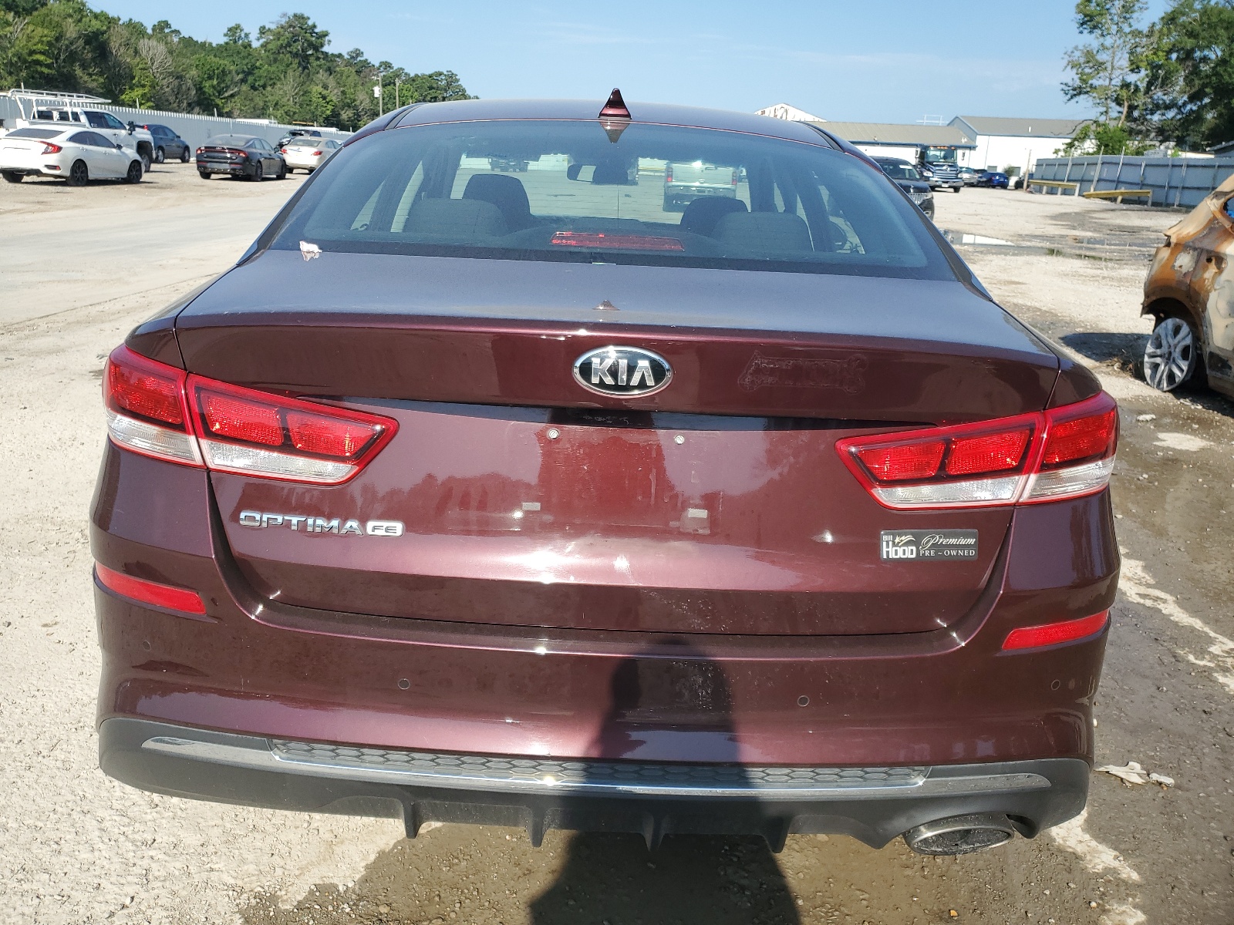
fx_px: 927
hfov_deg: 67.3
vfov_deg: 53.1
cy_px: 462
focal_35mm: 26
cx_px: 617
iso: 50
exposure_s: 1/2500
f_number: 1.5
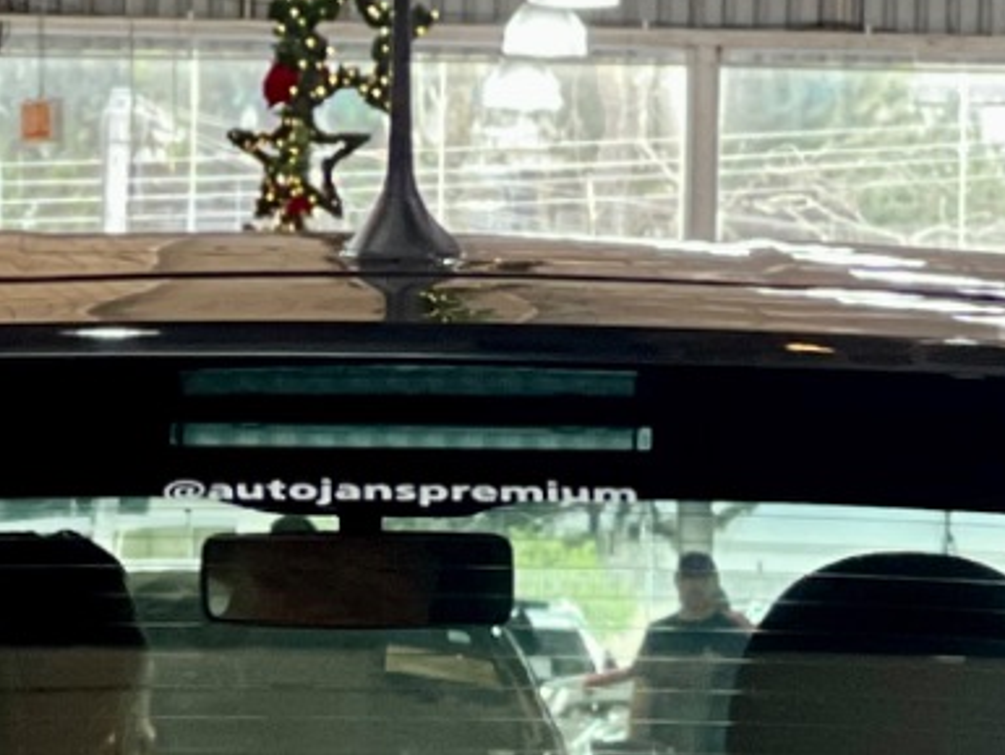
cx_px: 386
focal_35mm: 384
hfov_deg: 5.2
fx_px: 11152
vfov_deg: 3.8
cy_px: 1510
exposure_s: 1/40
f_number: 2.8
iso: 250
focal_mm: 9
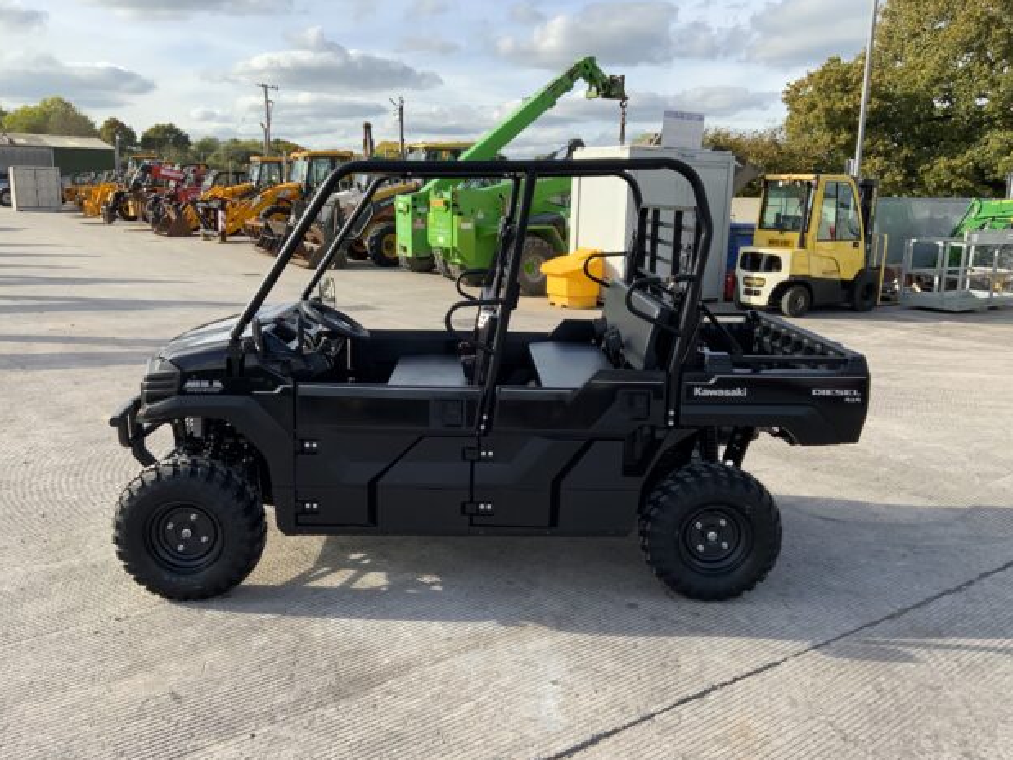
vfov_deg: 46.8
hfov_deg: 60.0
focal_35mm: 30
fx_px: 878
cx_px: 520
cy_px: 390
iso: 16
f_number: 1.8
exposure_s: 1/1015
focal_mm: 3
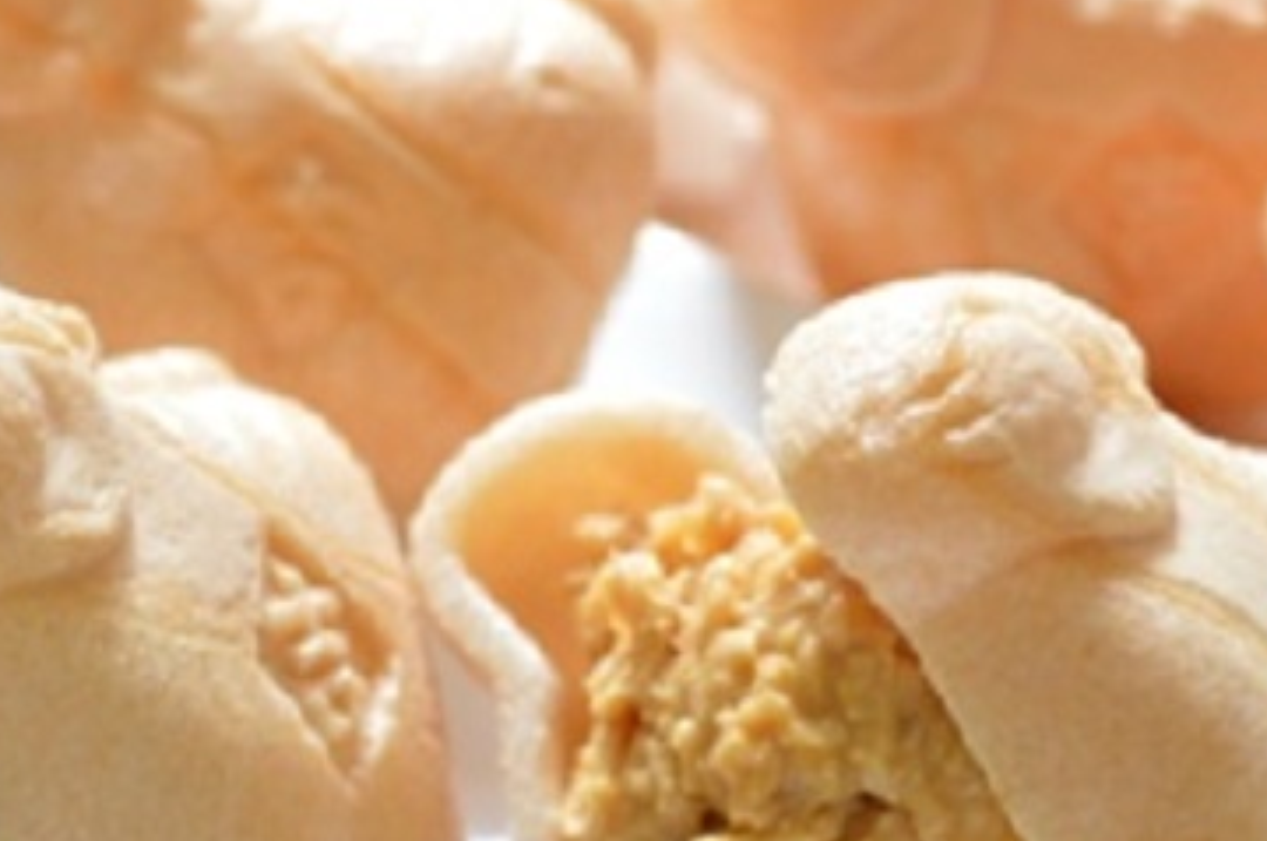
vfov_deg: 11.7
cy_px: 545
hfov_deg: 17.5
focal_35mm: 117
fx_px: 4112
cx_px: 433
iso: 640
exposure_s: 1/60
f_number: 5
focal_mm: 36
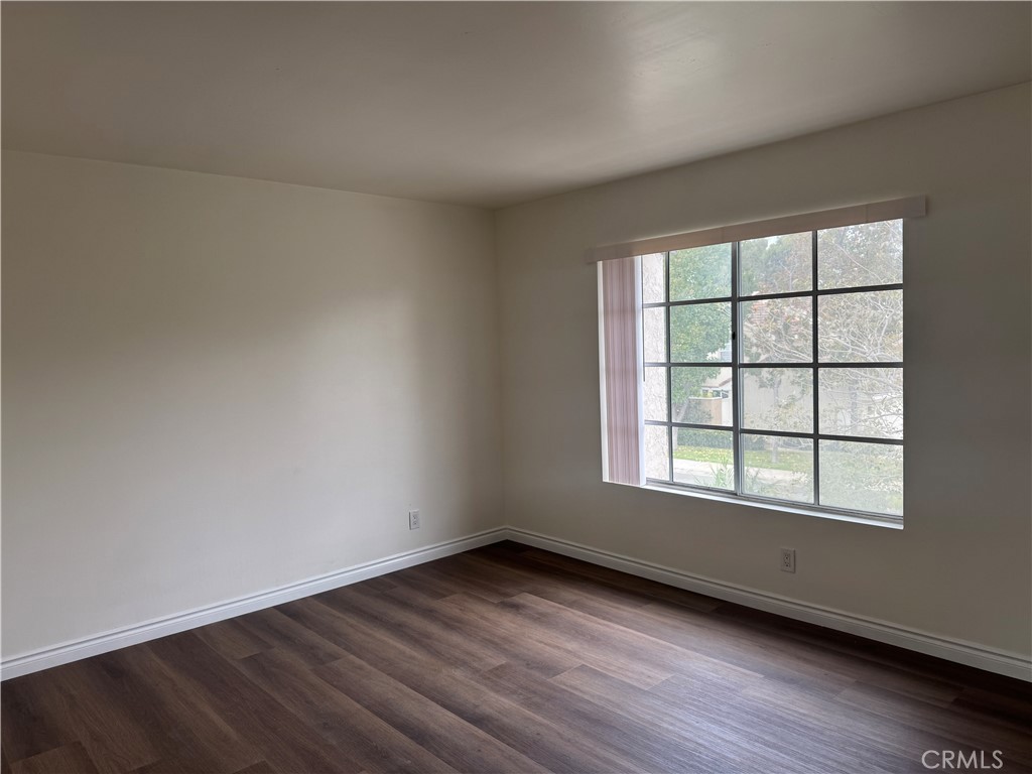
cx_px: 516
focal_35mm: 24
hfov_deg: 71.6
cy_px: 387
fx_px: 716
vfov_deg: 56.8
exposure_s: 1/120
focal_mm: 6.76
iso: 50
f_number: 1.78
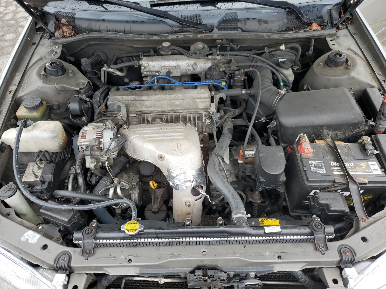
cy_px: 144
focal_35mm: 26
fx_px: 290
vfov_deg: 53.1
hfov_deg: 67.3
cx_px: 193
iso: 50
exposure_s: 1/204
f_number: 1.5
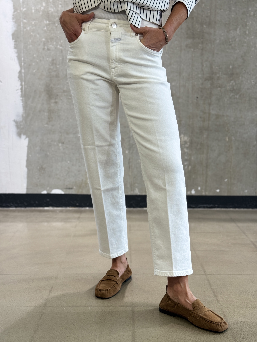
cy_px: 171
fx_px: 475
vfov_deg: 39.7
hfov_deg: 30.3
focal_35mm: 48
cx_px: 128
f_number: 1.78
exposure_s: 1/100
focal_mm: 6.76
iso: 50
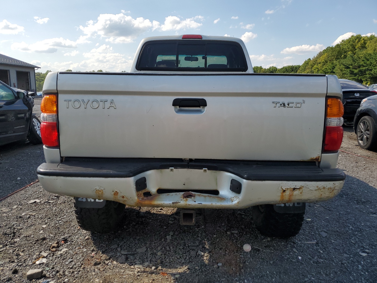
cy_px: 142
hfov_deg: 67.3
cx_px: 188
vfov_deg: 53.1
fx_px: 283
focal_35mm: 26
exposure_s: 1/3333
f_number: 1.5
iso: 50
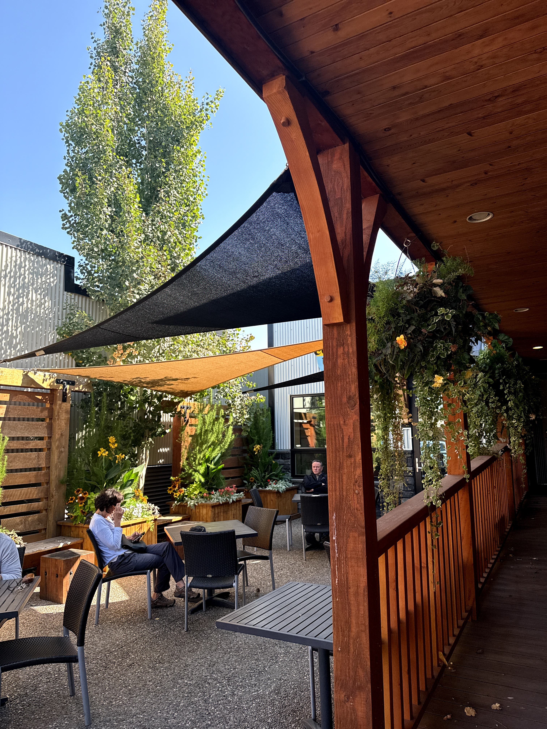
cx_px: 274
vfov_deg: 71.6
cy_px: 364
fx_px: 506
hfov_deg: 56.8
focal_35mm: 24
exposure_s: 1/742
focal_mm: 6.76
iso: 100
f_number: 1.78
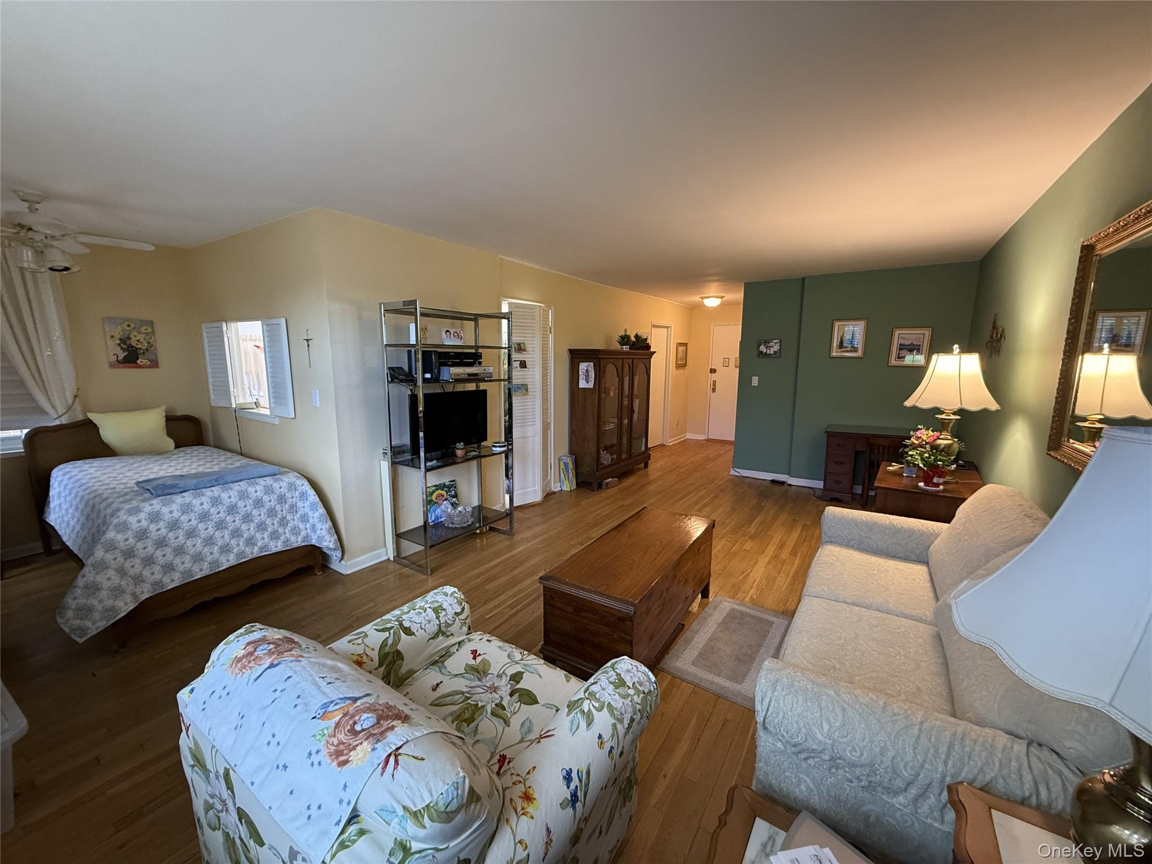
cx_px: 576
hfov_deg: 102.1
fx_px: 466
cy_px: 432
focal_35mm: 14
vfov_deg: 85.7
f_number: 2.2
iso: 320
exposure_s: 1/60
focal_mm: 2.22
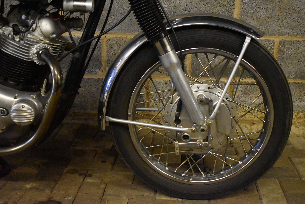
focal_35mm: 44
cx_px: 152
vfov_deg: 30.8
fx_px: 368
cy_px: 102
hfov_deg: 45.0
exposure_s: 1/125
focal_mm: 29
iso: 10000
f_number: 4.2
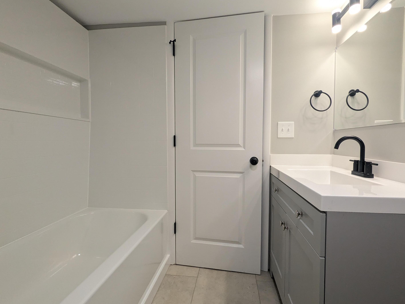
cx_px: 210
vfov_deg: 74.7
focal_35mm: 17
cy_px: 151
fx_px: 199
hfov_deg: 91.0
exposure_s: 1/120
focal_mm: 2.35
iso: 264
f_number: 2.2
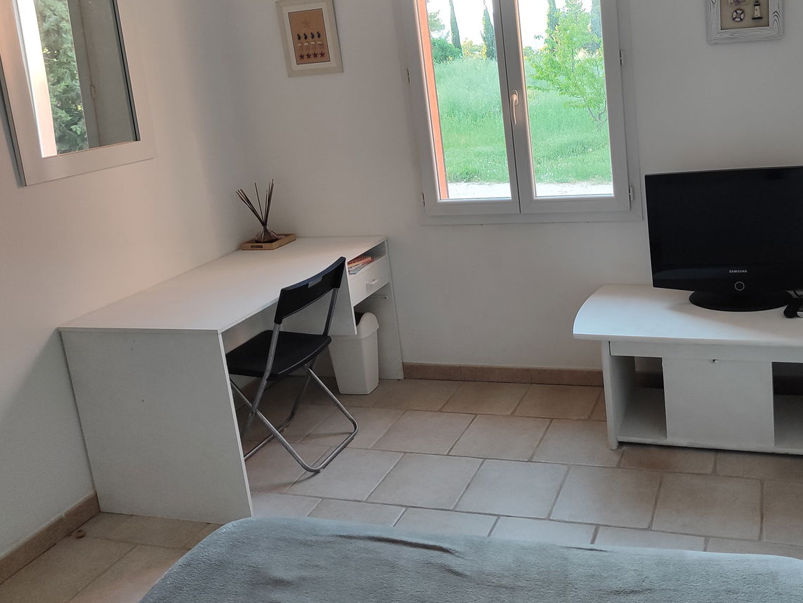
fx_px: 742
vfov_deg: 43.5
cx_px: 527
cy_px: 194
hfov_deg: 55.8
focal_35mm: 32
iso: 227
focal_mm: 5.59
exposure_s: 1/100
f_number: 1.88
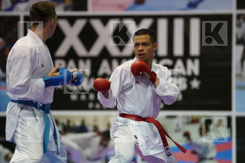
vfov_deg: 4.6
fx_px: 2042
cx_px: 122
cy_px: 82
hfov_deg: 6.9
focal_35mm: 300
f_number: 2.8
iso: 2500
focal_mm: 200
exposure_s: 1/250
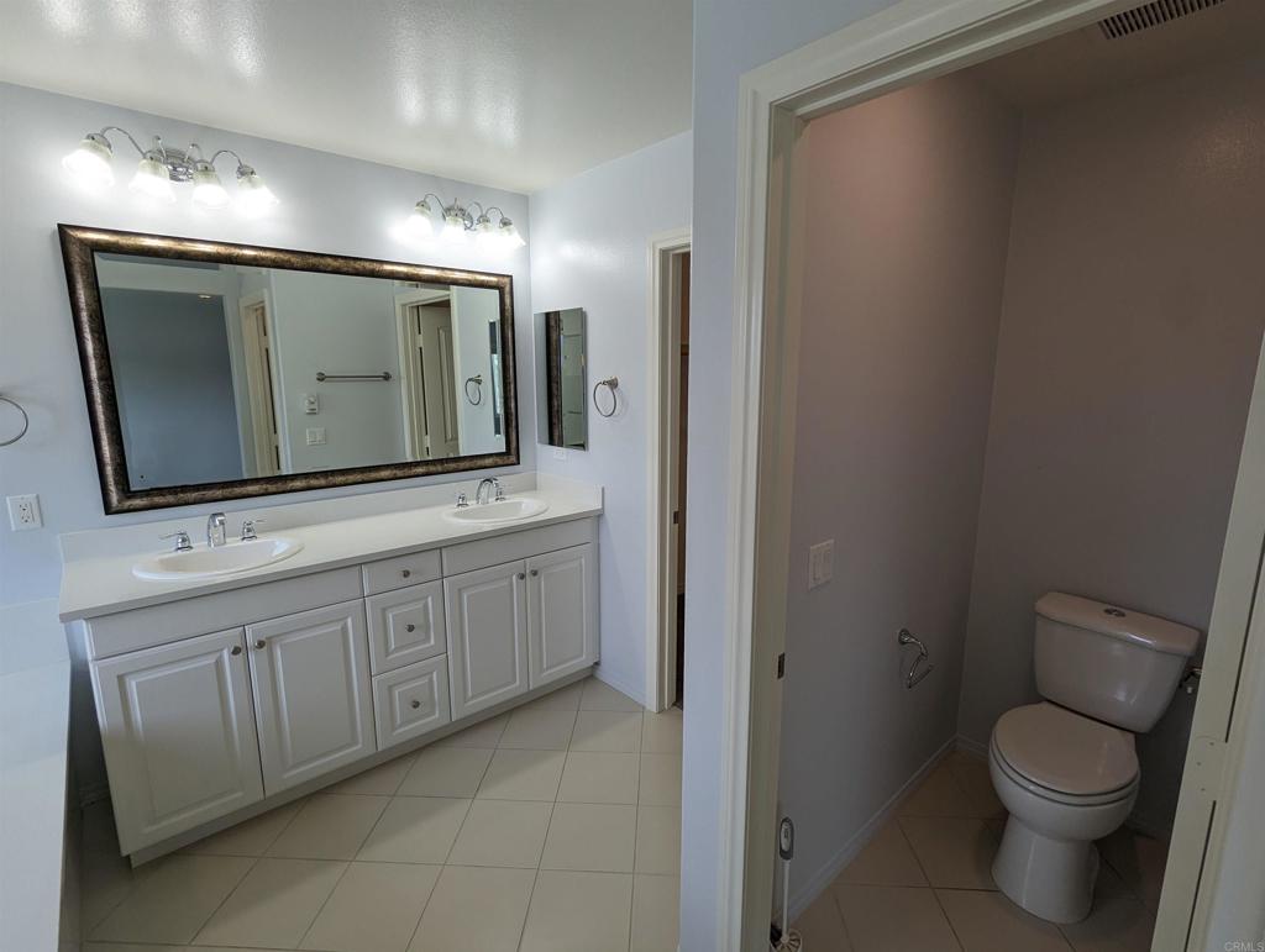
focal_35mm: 16
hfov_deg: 94.4
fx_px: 586
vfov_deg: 78.2
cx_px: 632
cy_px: 476
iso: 42
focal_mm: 2.35
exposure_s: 1/120
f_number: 2.2
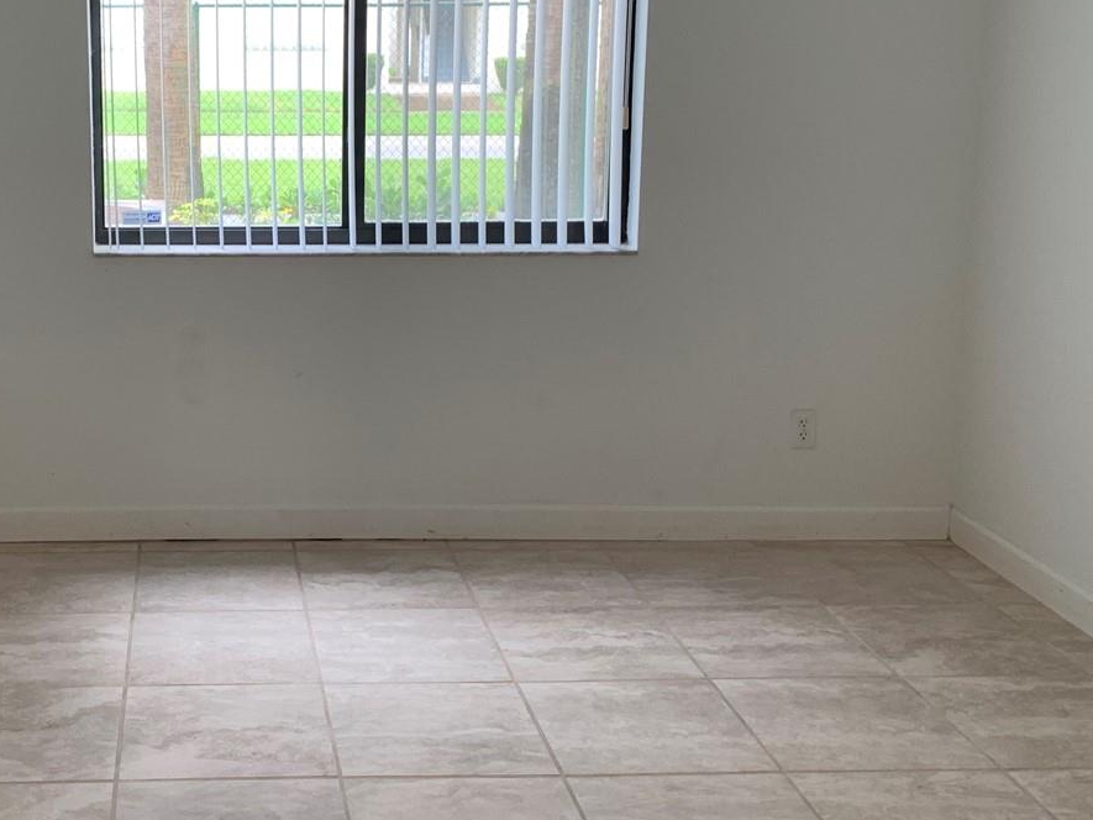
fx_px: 1484
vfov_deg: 30.7
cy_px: 275
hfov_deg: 39.1
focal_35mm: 47
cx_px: 243
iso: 50
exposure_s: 1/60
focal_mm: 4.25
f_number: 1.8
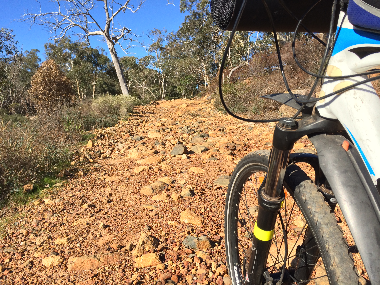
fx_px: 329
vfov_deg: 46.8
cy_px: 142
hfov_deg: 60.0
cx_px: 190
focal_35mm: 30
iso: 40
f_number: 2.2
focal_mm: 4.12
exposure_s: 1/1368
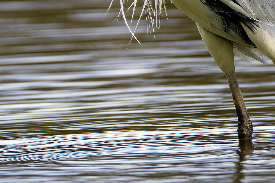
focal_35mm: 2201
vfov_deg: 0.6
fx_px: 16804
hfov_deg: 0.9
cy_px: -38
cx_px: 154
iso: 900
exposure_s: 1/2000
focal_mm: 600
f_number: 6.3
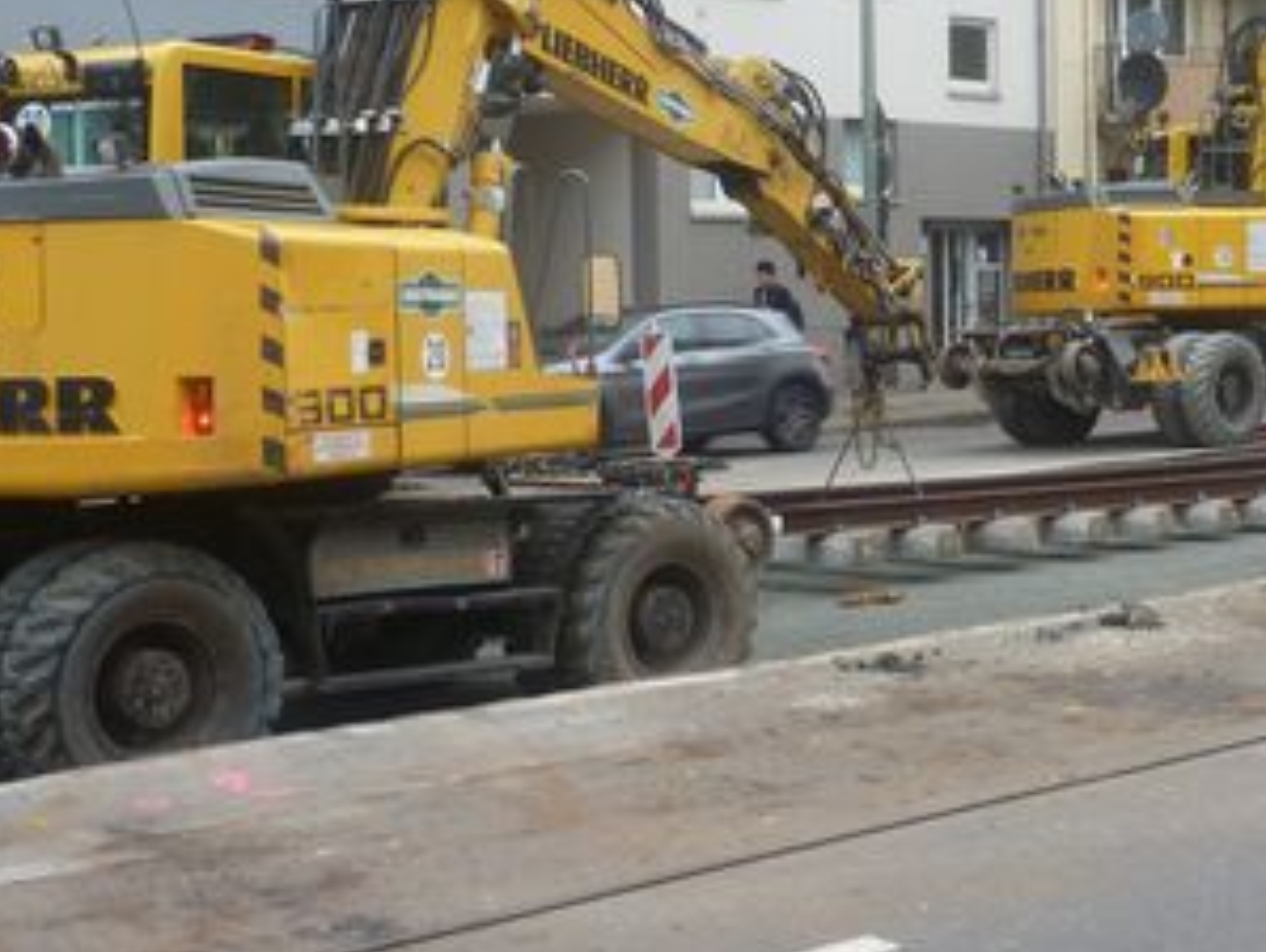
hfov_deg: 28.8
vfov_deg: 21.9
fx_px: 2453
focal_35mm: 67
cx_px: 826
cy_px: 381
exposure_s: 1/60
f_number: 3.8
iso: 100
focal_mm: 6.8
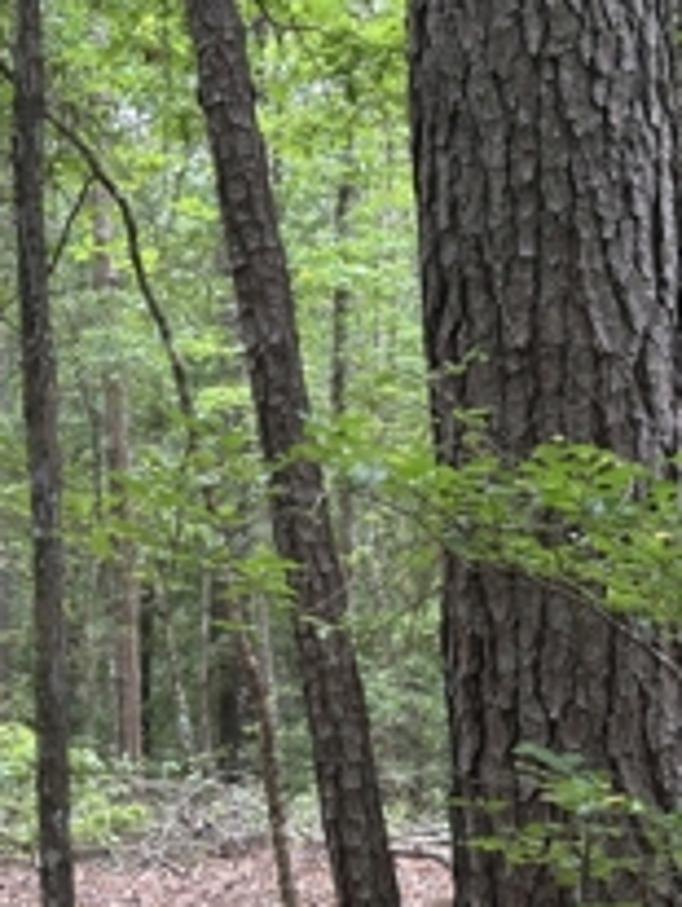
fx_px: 2438
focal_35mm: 93
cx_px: -66
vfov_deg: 21.1
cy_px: 445
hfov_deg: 15.5
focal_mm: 6.86
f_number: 1.78
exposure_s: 1/121
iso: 64
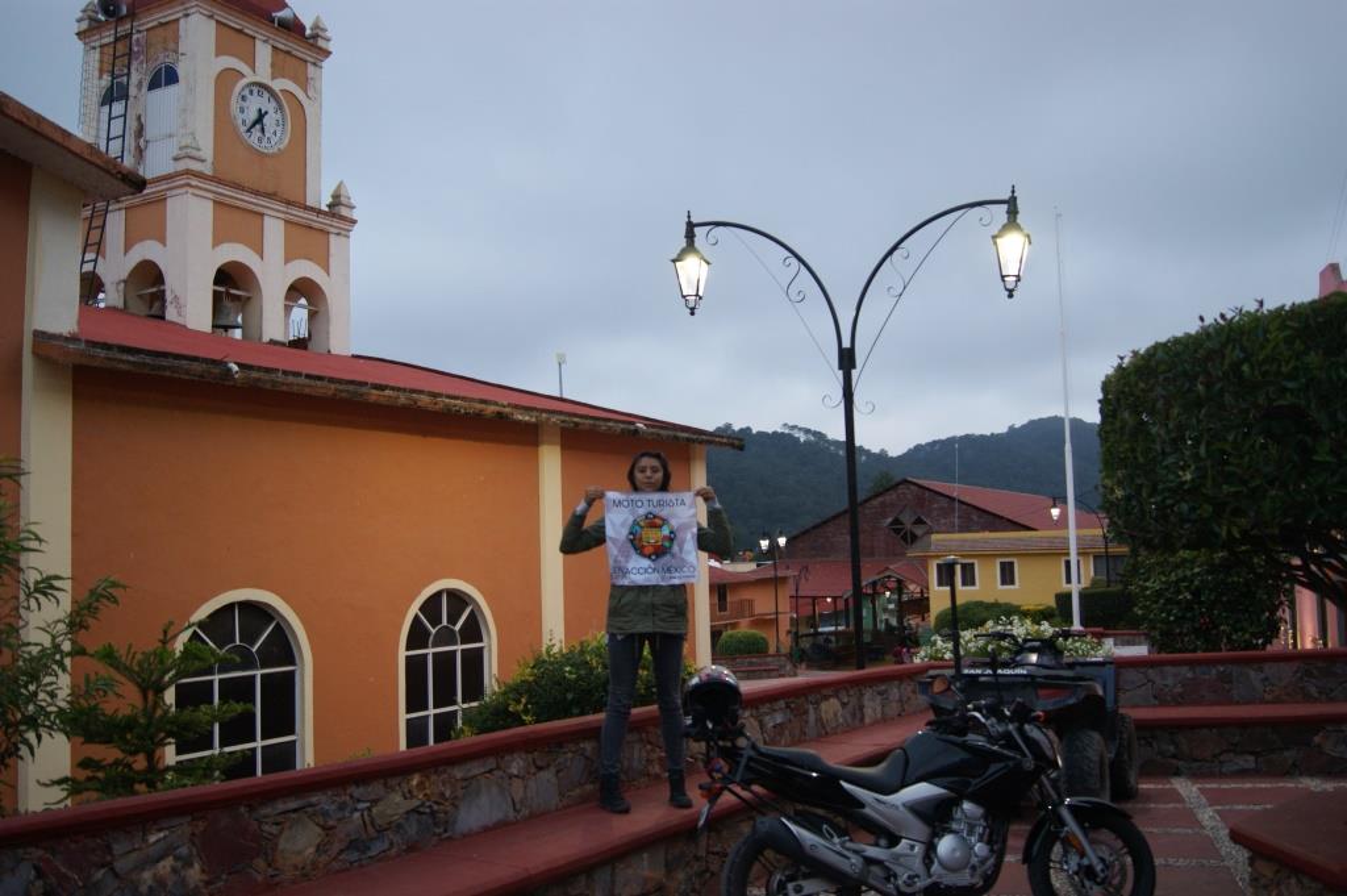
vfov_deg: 39.9
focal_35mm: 33
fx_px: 1234
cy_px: 448
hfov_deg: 57.3
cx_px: 674
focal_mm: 22
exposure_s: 1/40
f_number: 4
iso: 250
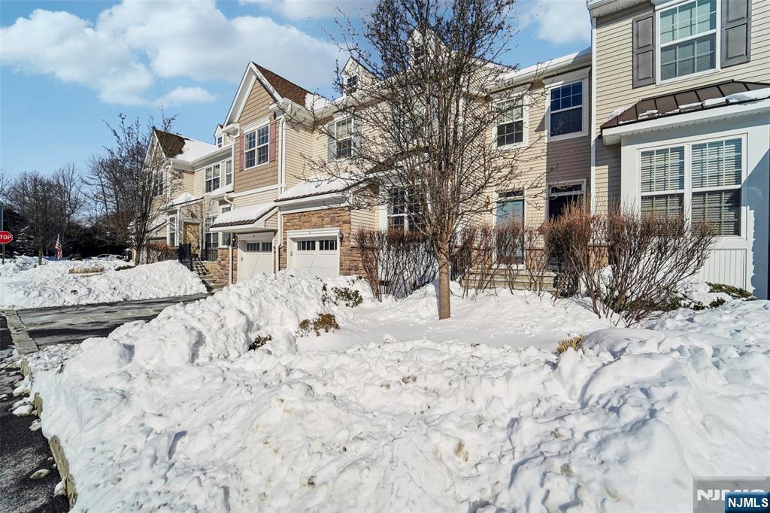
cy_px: 256
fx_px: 299
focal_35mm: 14
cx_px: 385
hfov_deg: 104.3
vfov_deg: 81.2
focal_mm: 14
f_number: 8
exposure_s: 1/4000
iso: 400
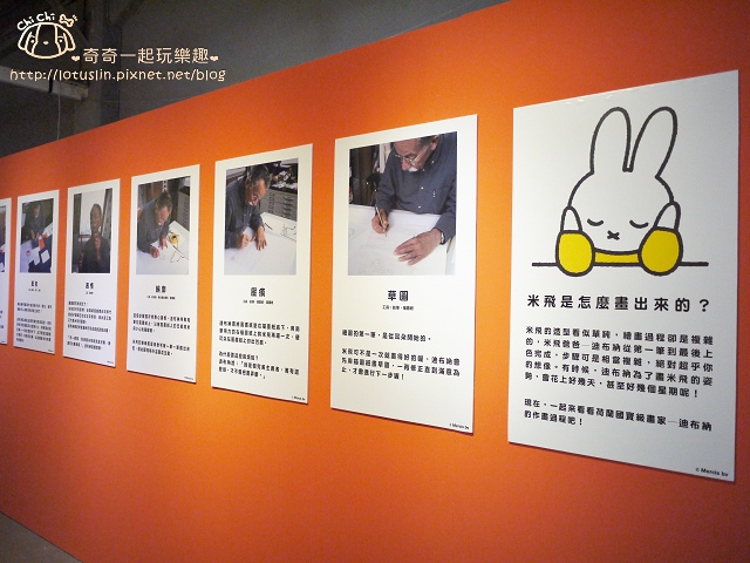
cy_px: 282
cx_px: 375
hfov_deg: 63.4
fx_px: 607
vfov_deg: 49.7
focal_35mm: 28
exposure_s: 1/125
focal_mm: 14
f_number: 2.5
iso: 400
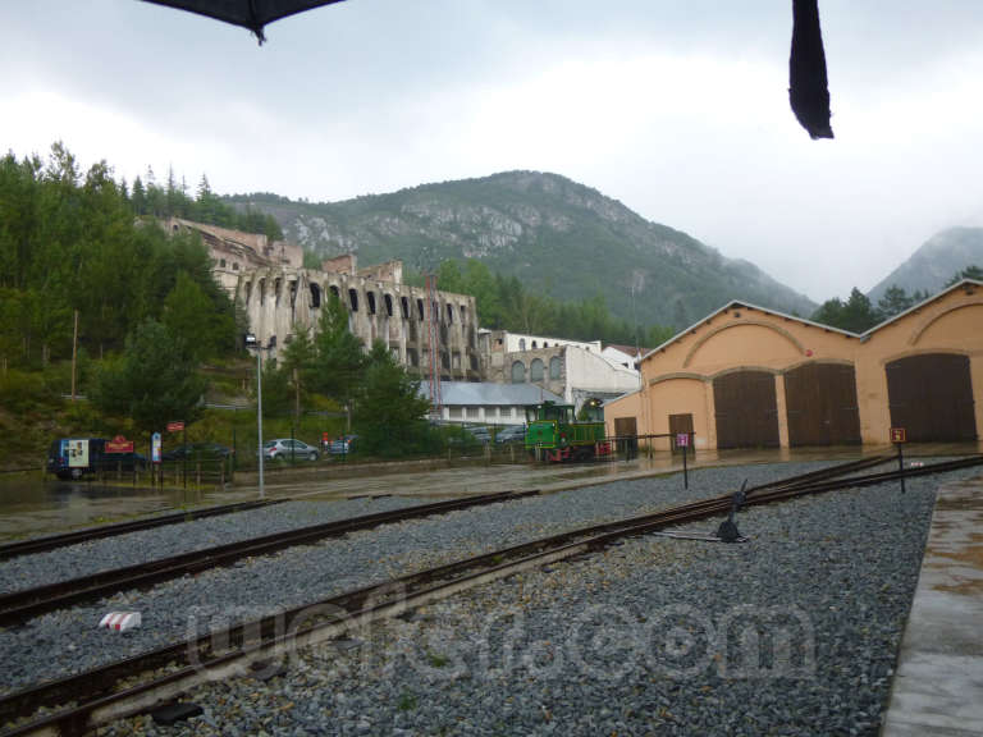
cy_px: 368
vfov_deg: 54.9
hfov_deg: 69.4
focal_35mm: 25
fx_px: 710
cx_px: 492
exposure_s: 1/60
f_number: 3.1
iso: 125
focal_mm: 4.5
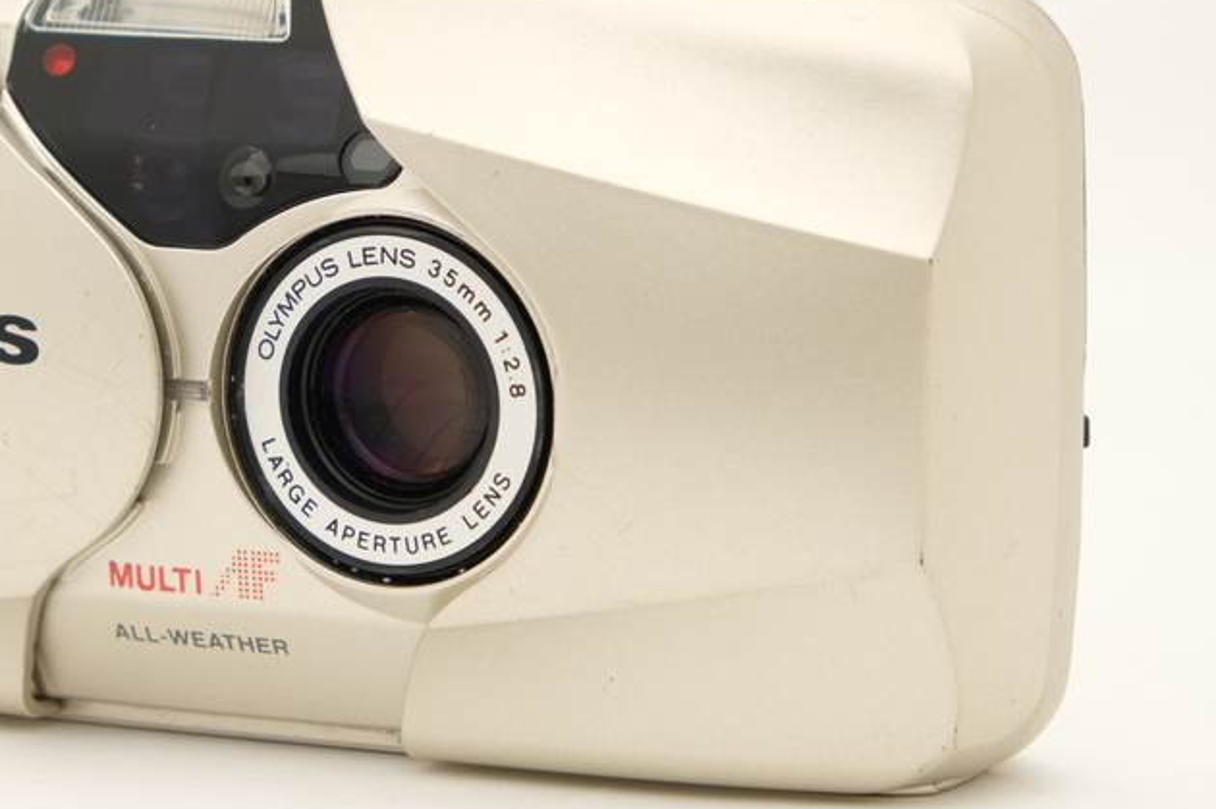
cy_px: 311
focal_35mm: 158
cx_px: 247
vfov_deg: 8.7
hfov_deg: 13.0
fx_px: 5333
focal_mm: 55
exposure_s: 1/125
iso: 200
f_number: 8
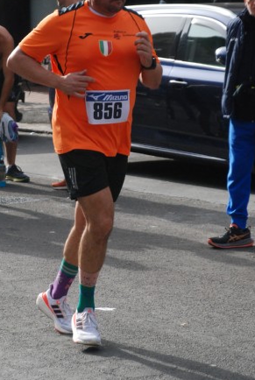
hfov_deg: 8.3
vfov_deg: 12.4
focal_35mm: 166
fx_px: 1757
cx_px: 112
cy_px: 155
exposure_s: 1/1250
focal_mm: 80
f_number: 5.6
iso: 1000
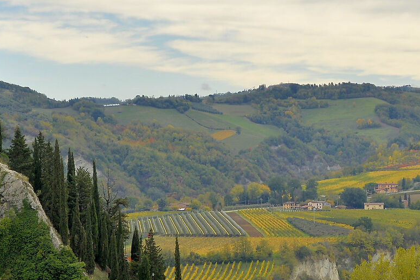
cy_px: 251
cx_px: 295
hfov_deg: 12.7
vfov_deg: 8.5
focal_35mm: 161
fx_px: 1879
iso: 200
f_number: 9
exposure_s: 1/250
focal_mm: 52
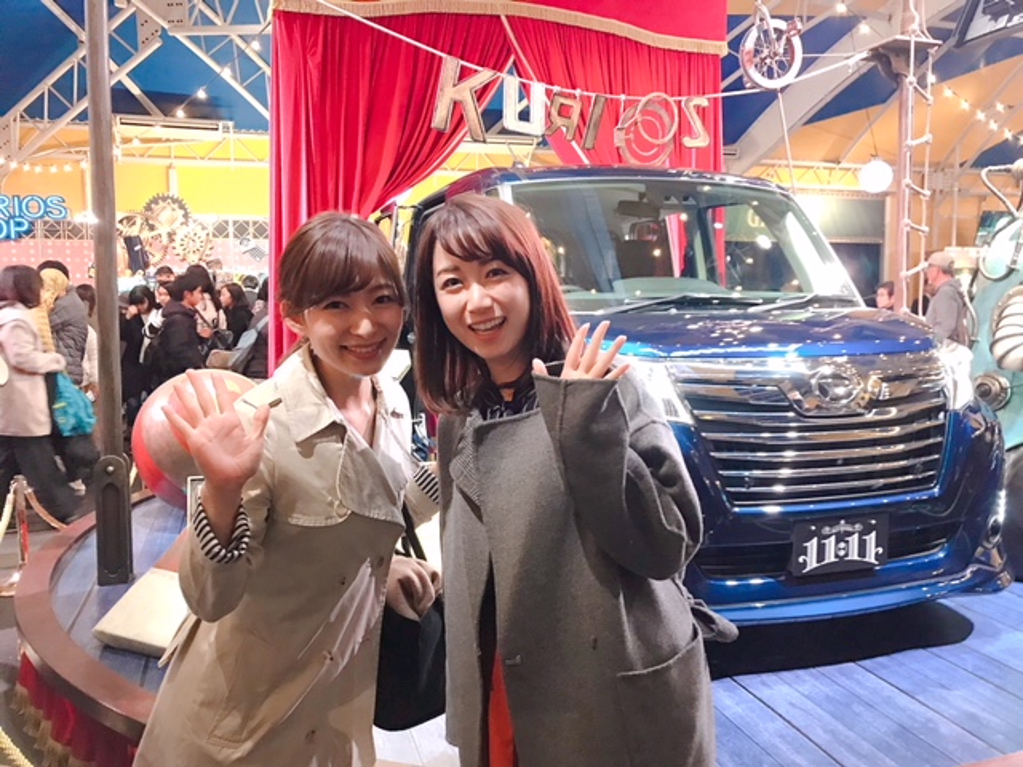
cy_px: 384
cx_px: 512
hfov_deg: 63.4
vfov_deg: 49.7
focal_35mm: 28
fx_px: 827
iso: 100
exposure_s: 1/8
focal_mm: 3.99
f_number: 1.8
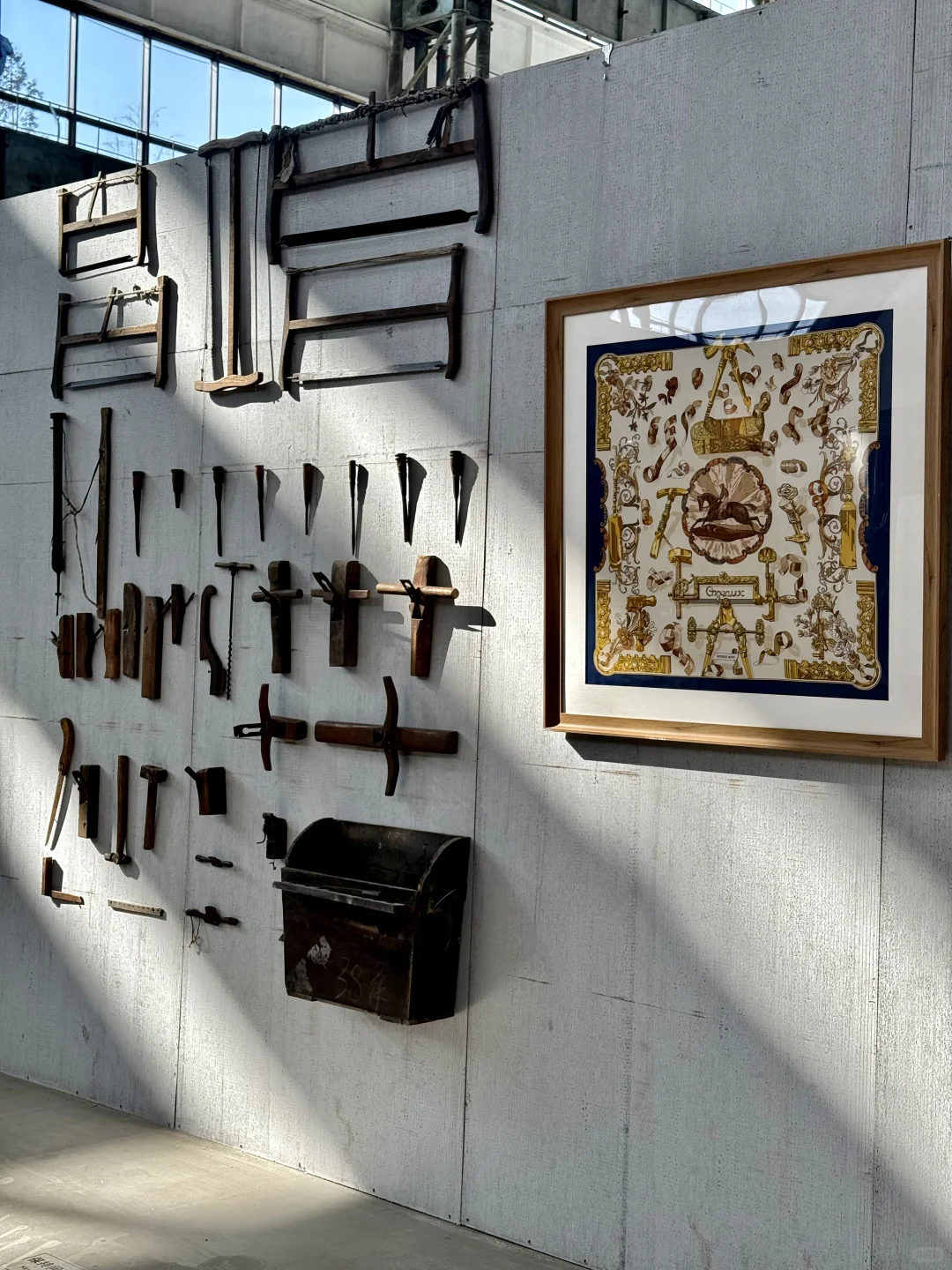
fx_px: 1760
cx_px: 476
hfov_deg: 30.3
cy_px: 635
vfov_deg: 39.7
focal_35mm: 48
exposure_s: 1/460
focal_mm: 6.76
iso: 64
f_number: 1.78
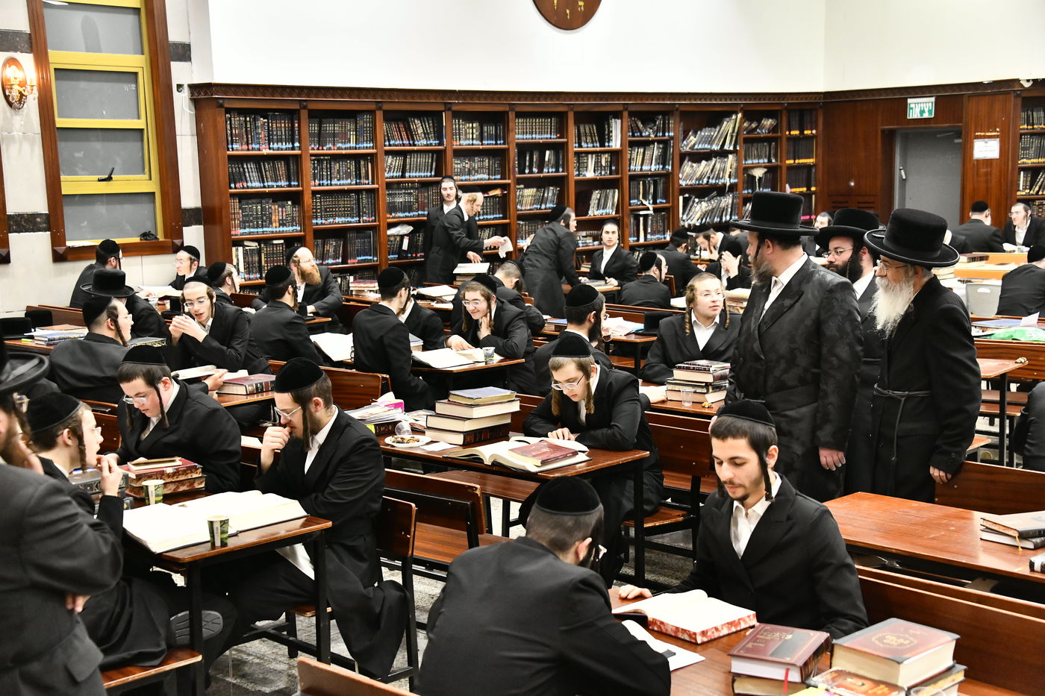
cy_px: 348
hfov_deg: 36.3
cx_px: 522
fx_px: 1596
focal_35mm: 55
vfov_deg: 24.6
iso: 3200
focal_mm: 55
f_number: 5.6
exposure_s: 1/125
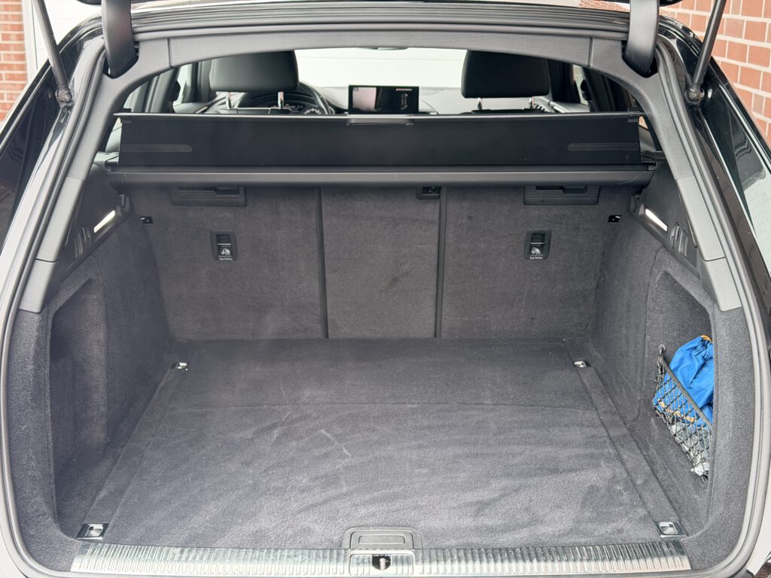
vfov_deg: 30.3
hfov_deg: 39.7
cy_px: 289
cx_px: 386
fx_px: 1069
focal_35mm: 48
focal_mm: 6.76
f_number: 1.78
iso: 160
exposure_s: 1/62
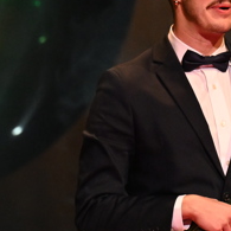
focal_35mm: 904
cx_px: 195
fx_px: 6825
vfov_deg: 1.9
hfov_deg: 1.9
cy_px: 160
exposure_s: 1/320
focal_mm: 200
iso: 4000
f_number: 3.5
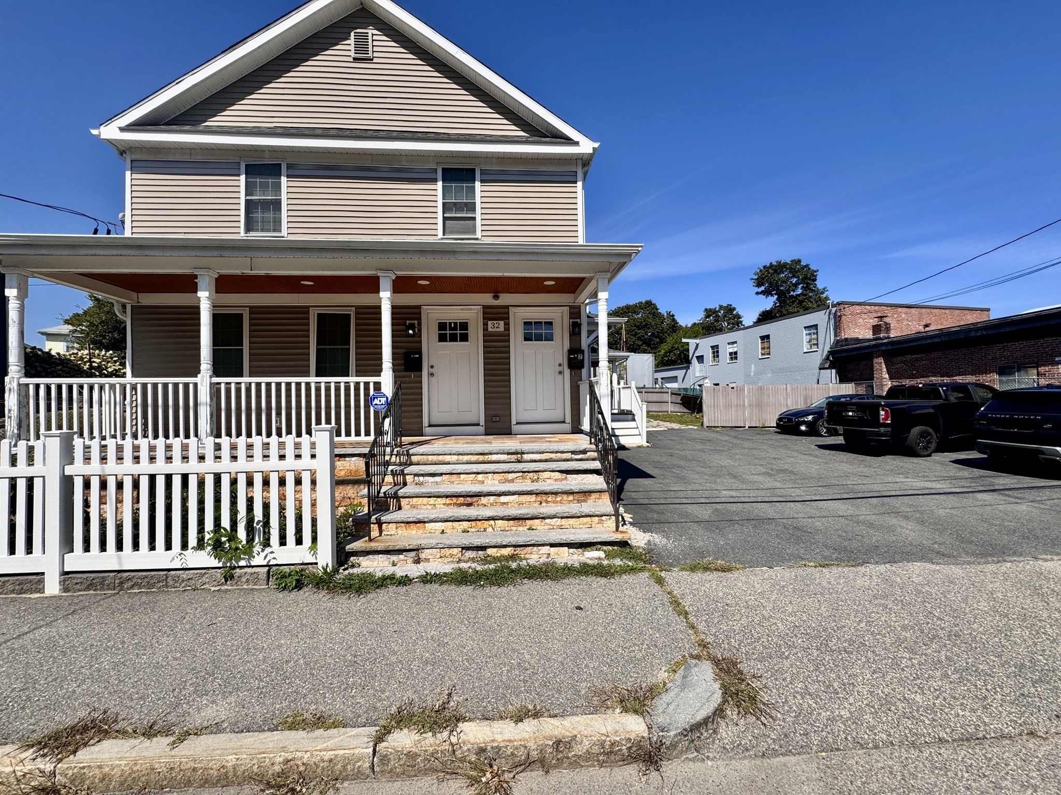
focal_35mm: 14
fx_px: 429
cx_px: 530
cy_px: 398
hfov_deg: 102.1
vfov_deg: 85.7
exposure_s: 1/2674
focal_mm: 2.22
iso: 50
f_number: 2.2
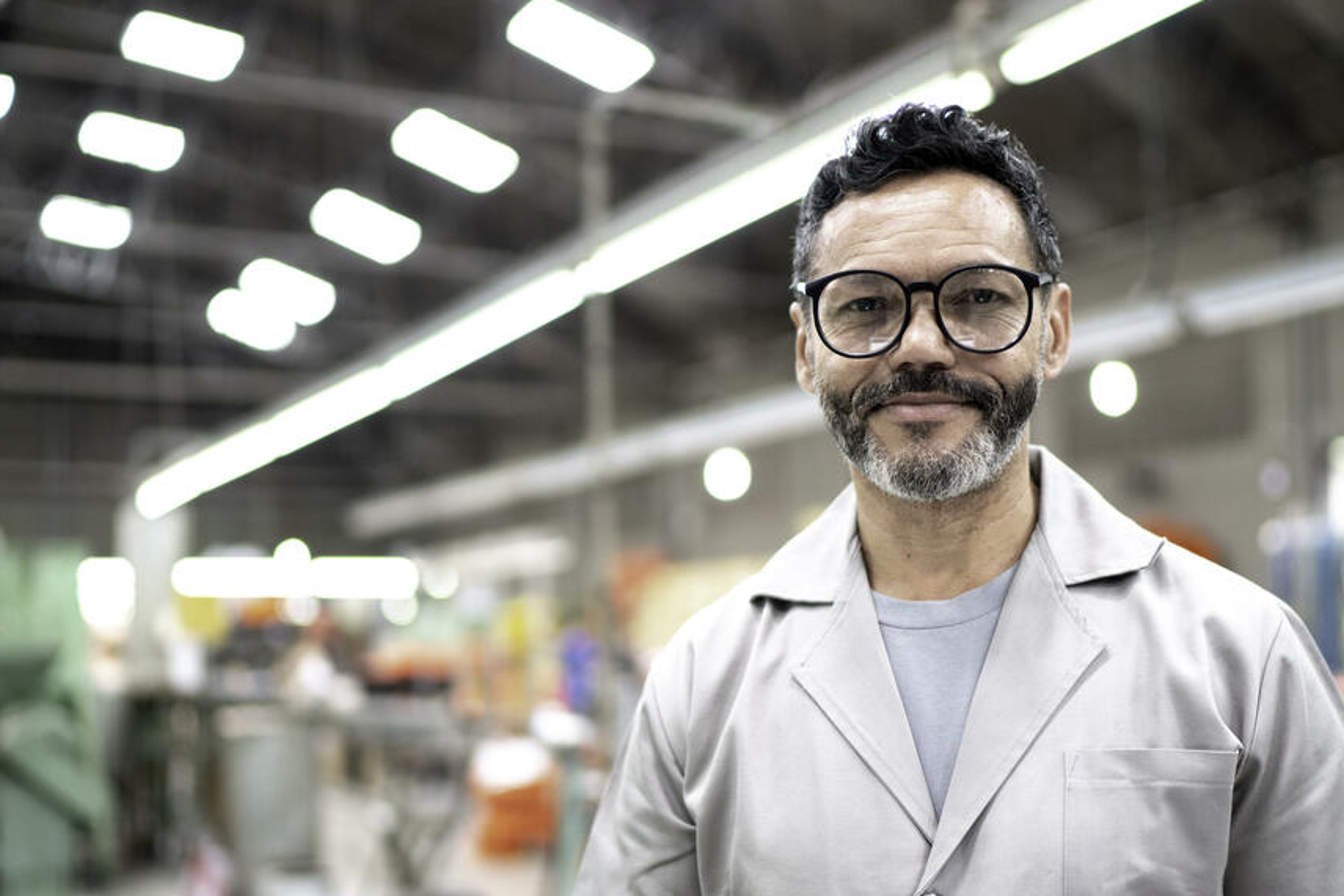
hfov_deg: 40.3
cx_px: 723
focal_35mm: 49
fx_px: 1830
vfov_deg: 27.4
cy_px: 560
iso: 800
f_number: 1.4
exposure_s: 1/320
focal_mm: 35
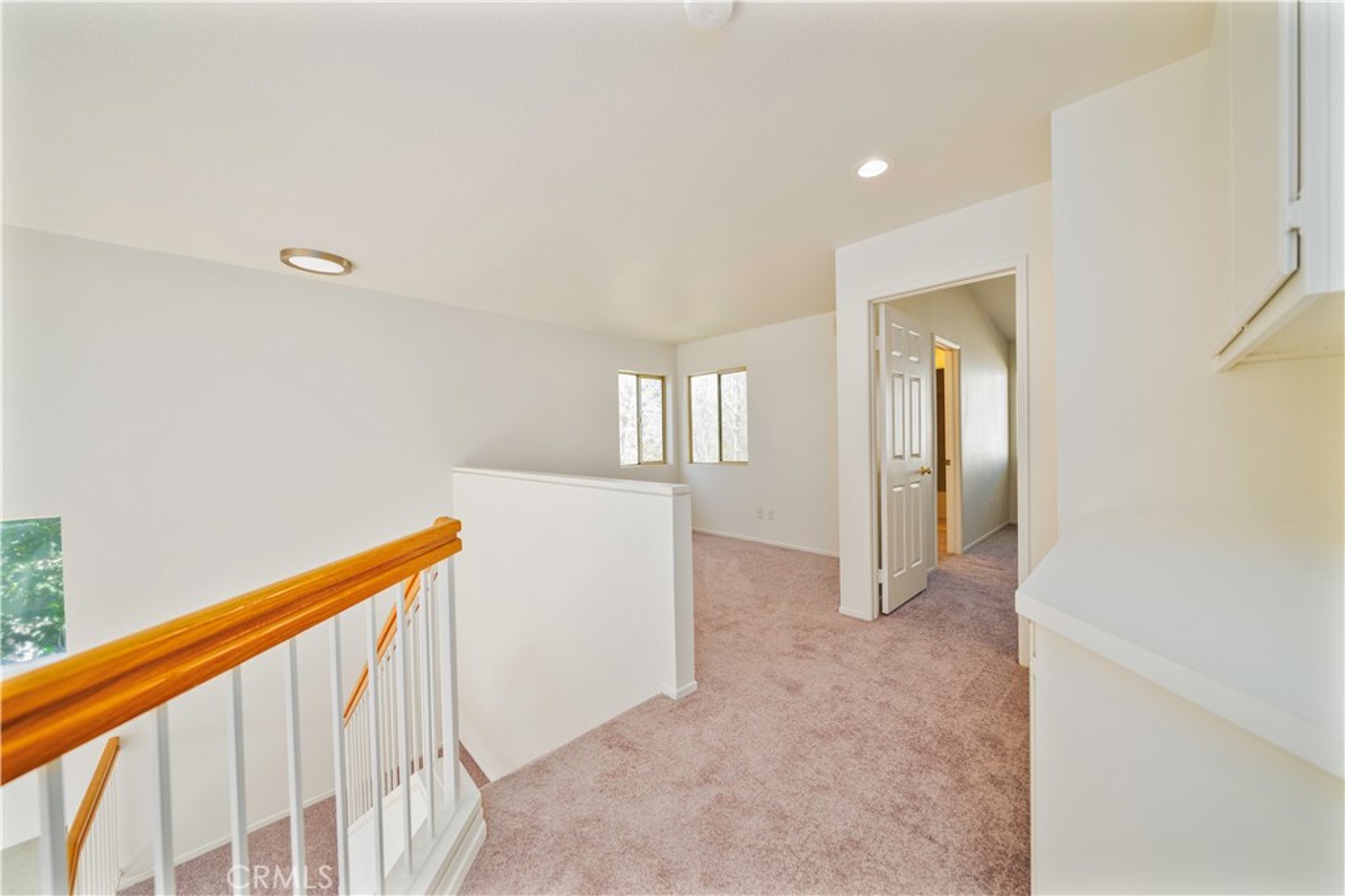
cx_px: 672
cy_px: 448
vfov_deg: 90.0
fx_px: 448
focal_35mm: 12
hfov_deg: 112.6
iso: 400
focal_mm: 12
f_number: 4
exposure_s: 1/125
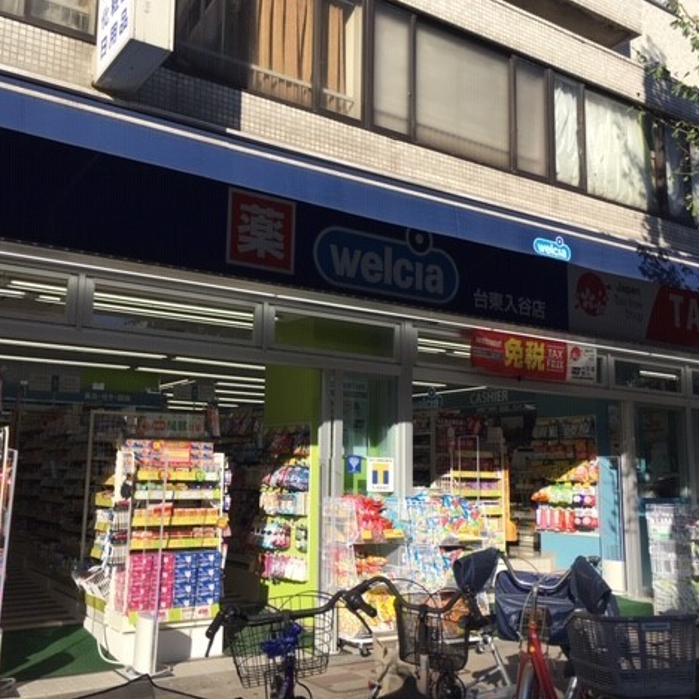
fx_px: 800
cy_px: 343
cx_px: 326
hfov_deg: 47.2
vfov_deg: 47.2
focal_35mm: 35
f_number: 2.2
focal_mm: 4.15
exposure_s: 1/1425
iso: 25
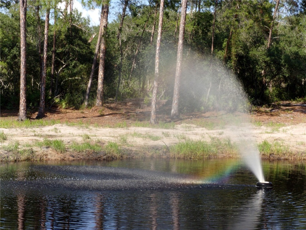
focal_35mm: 78
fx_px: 690
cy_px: 115
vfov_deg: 18.9
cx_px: 153
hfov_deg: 25.0
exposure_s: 1/38
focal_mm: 14
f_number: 14.3
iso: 80
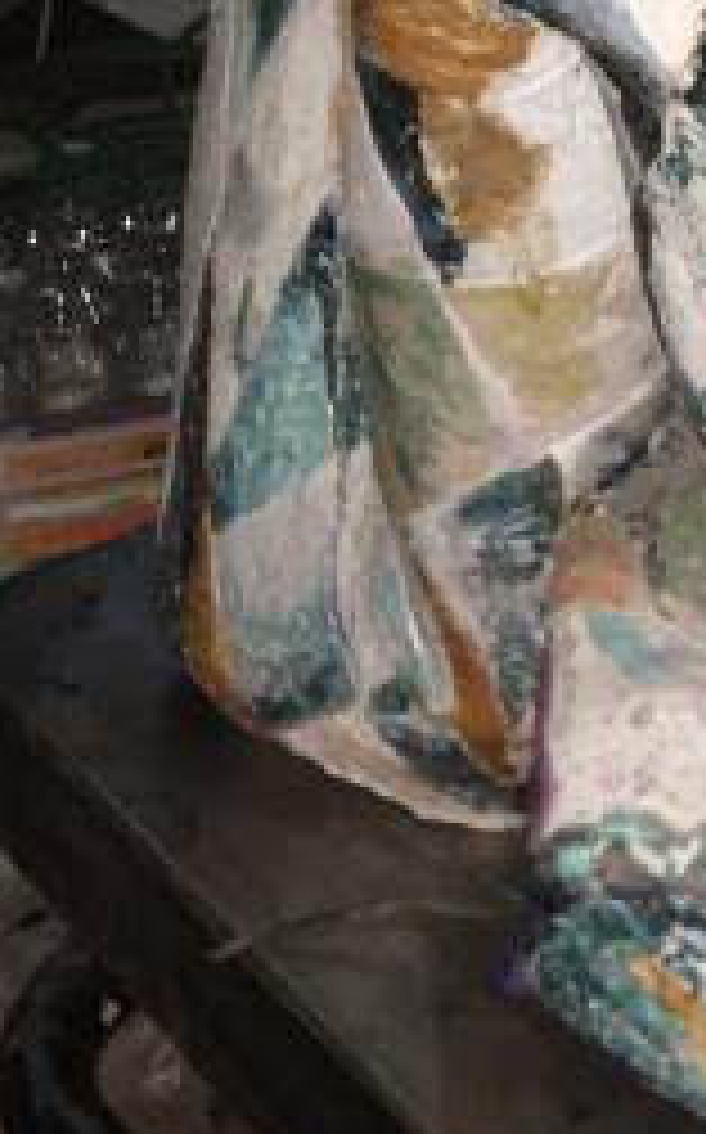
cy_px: -529
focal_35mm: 114
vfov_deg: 16.7
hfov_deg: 11.4
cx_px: 603
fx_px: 3518
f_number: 2.2
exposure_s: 1/17
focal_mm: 4.15
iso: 80
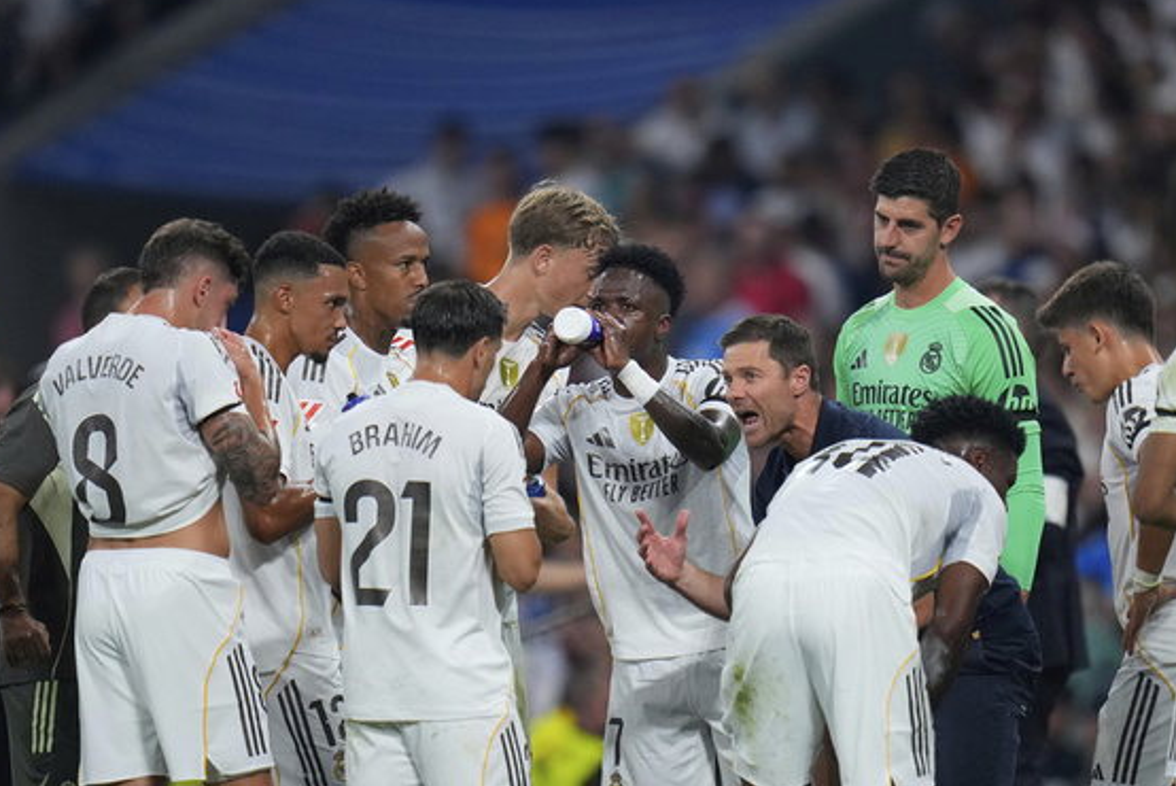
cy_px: 401
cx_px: 696
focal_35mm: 736
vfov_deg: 1.9
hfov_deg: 2.8
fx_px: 24054
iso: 2000
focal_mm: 400
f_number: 2.8
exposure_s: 1/2500
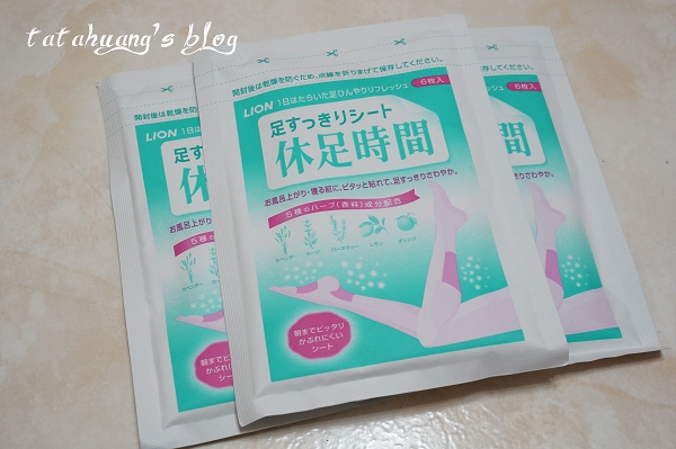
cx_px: 338
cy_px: 224
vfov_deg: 28.0
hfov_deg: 41.1
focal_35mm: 48
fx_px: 901
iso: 800
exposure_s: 1/15
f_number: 7.1
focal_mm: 32
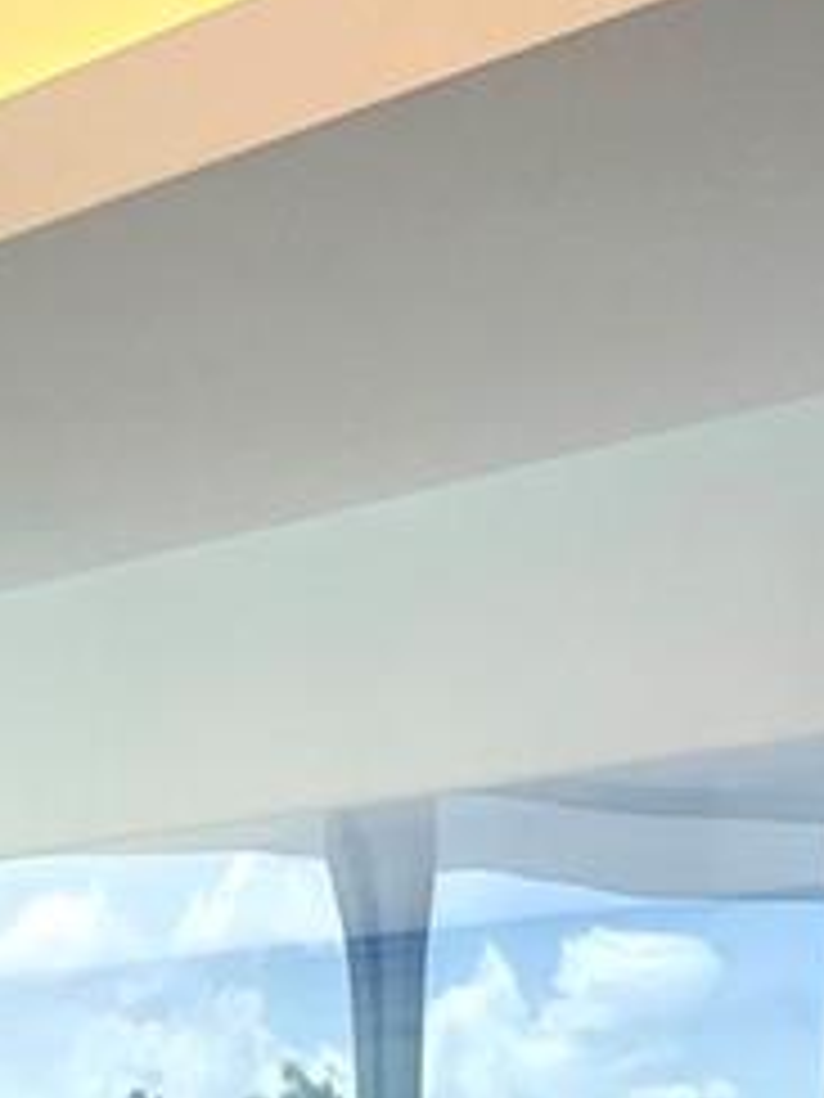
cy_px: 1863
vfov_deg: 14.0
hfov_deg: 10.7
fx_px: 4063
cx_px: -729
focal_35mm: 128
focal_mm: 4.2
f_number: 1.6
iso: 50
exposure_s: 1/849
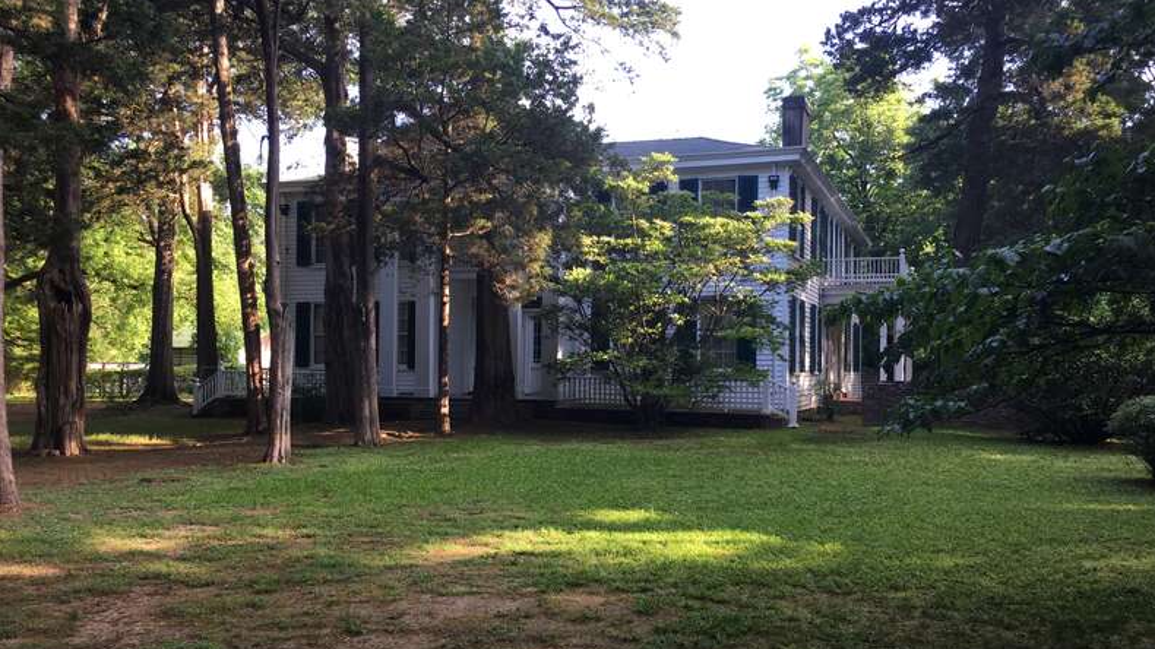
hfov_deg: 61.0
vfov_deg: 36.6
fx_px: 980
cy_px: 357
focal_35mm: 32
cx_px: 583
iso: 32
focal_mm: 4.15
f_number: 2.2
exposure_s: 1/120
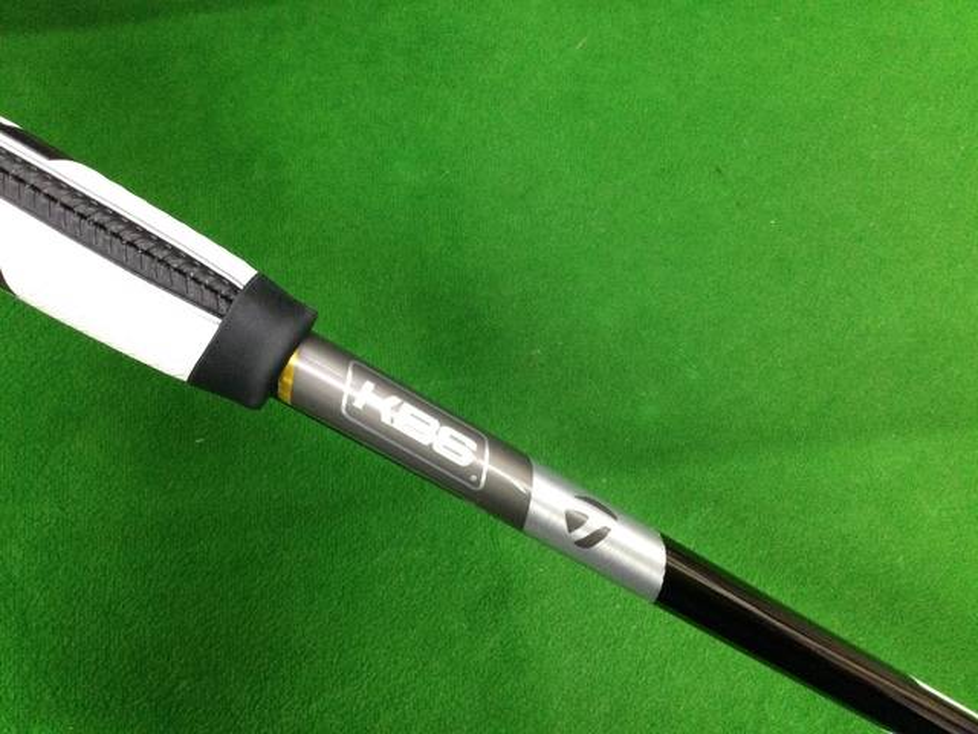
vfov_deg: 45.4
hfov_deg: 58.4
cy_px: 367
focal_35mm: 31
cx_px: 489
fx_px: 876
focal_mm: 3.3
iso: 125
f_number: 2.4
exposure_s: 1/30
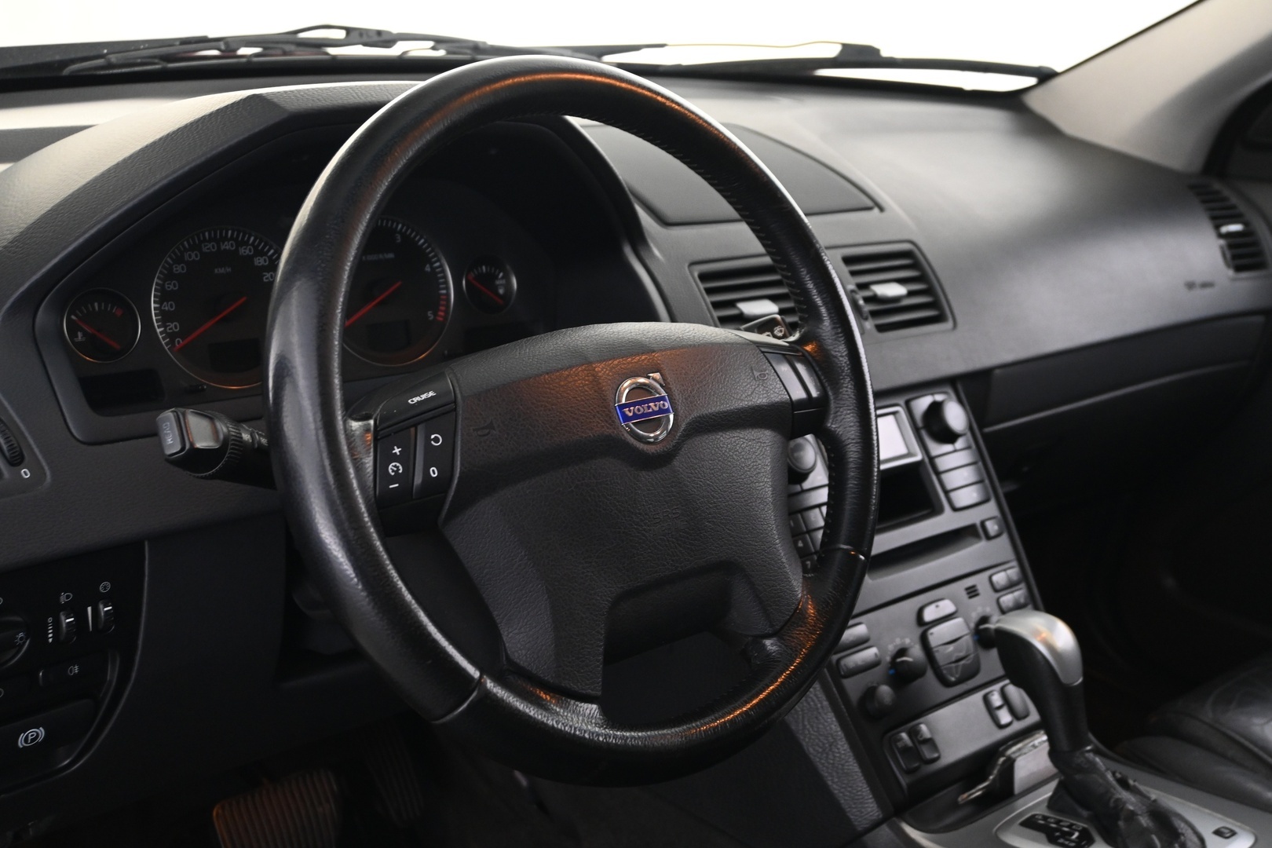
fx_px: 1378
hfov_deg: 49.6
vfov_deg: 34.2
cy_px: 424
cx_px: 636
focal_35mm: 39
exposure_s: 1/8
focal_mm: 26
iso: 1600
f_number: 5
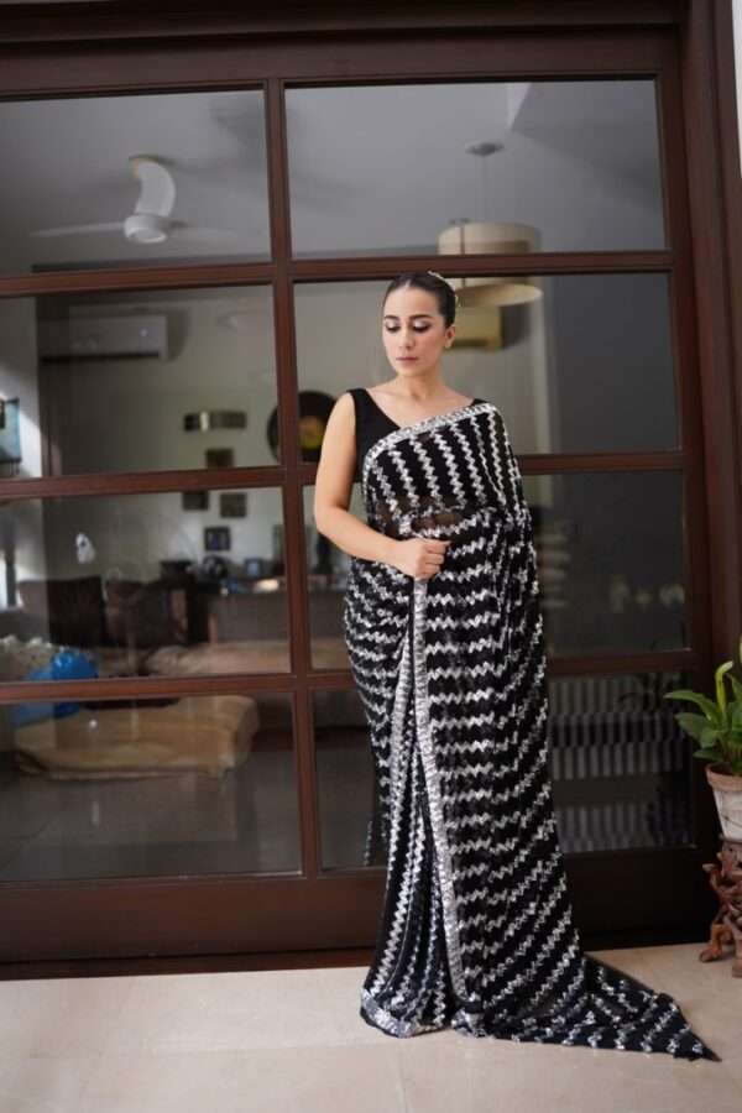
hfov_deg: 37.9
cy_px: 556
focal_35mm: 35
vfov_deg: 54.4
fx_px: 1082
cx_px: 371
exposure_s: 1/125
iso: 400
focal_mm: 35
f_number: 1.4
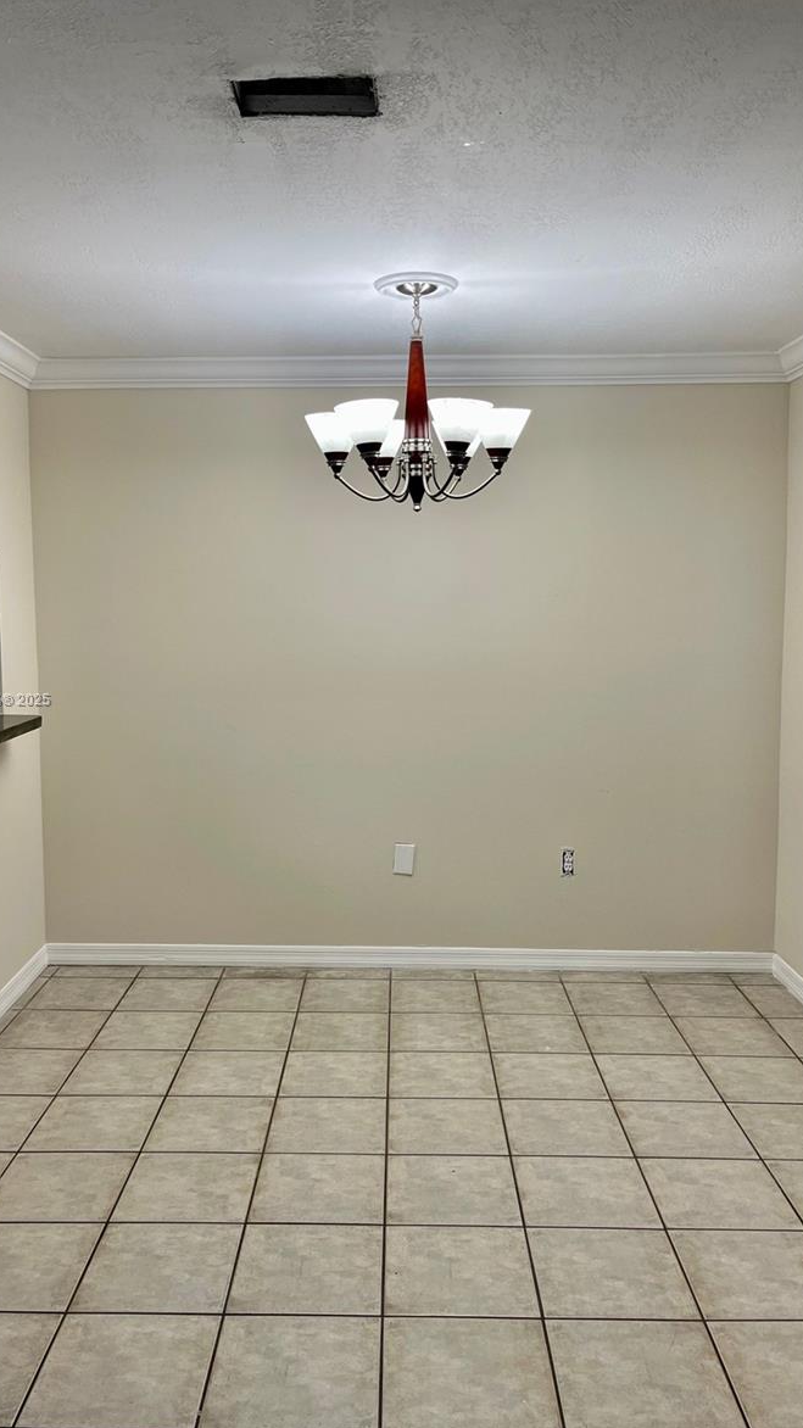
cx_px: 375
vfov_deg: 66.1
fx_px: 1098
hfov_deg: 40.2
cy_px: 701
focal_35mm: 29
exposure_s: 1/120
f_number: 1.6
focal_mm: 5.1
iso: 50
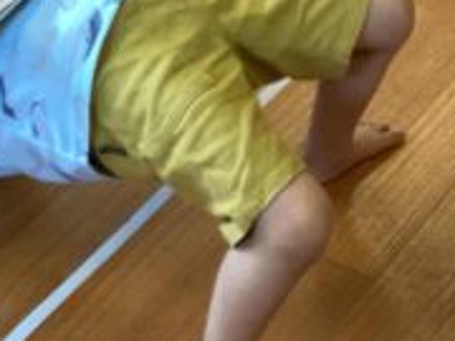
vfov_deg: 11.2
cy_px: 152
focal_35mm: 132
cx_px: 410
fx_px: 1735
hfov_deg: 14.8
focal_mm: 3.3
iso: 100
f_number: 2.4
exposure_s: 1/60
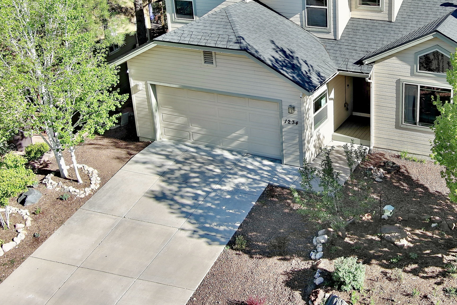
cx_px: 354
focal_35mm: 46
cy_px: 65
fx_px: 584
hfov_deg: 41.2
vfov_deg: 28.7
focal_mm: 10.57
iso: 100
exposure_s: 1/641
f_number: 2.8
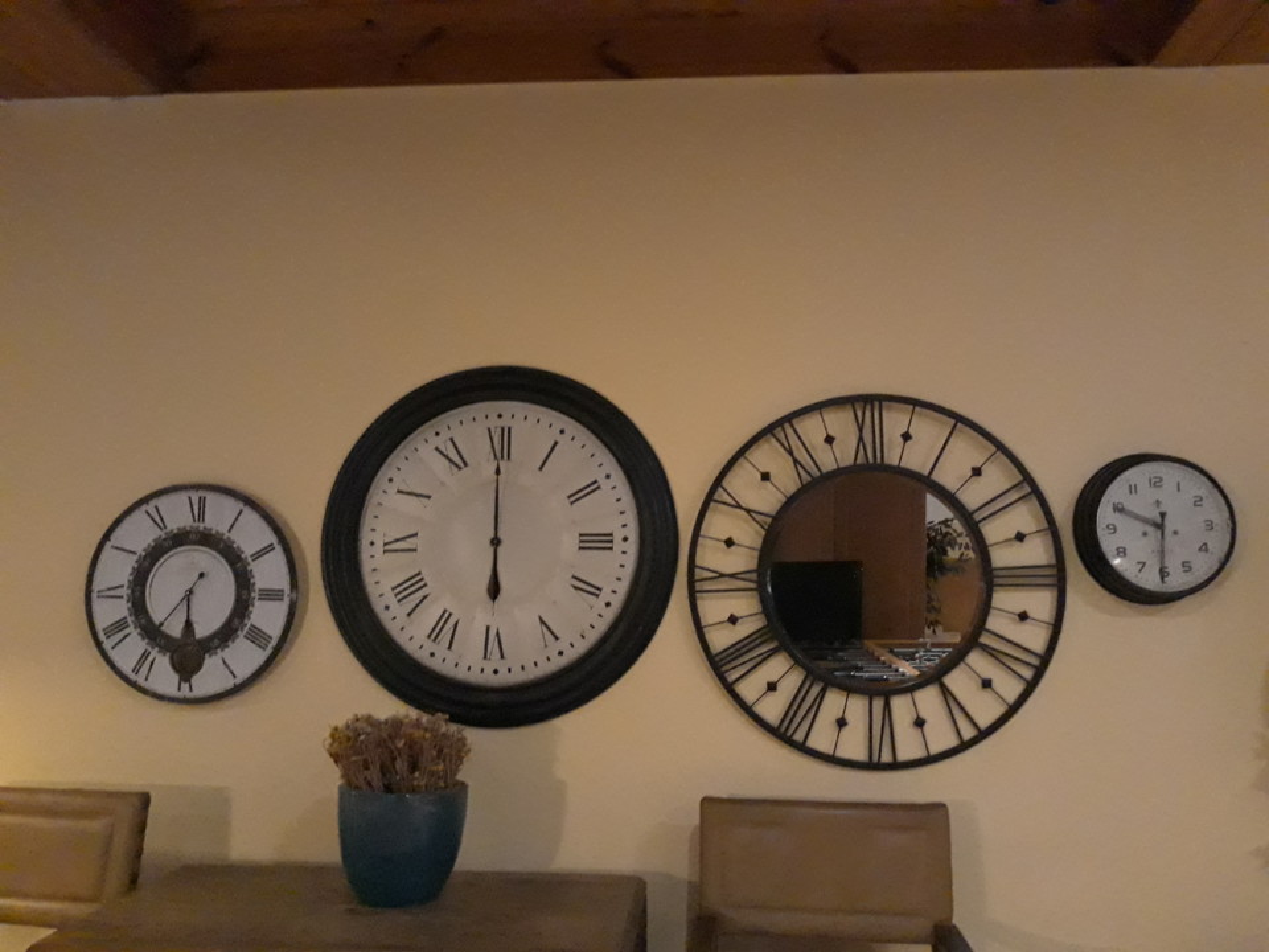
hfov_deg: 65.3
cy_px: 476
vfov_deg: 51.4
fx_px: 990
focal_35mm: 27
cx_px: 634
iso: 800
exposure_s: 1/10
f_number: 1.7
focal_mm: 3.71
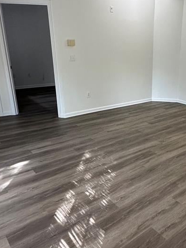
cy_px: 122
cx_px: 153
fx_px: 229
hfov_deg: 41.9
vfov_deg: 56.8
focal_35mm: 32
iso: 250
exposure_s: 1/120
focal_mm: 2.22
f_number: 2.2
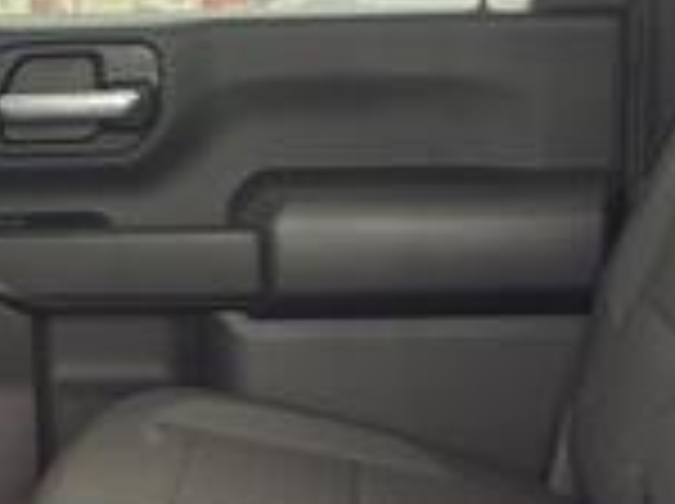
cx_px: 176
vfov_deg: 13.1
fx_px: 2161
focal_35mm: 111
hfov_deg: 17.7
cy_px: 495
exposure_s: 1/60
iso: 200
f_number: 1.6
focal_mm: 4.2
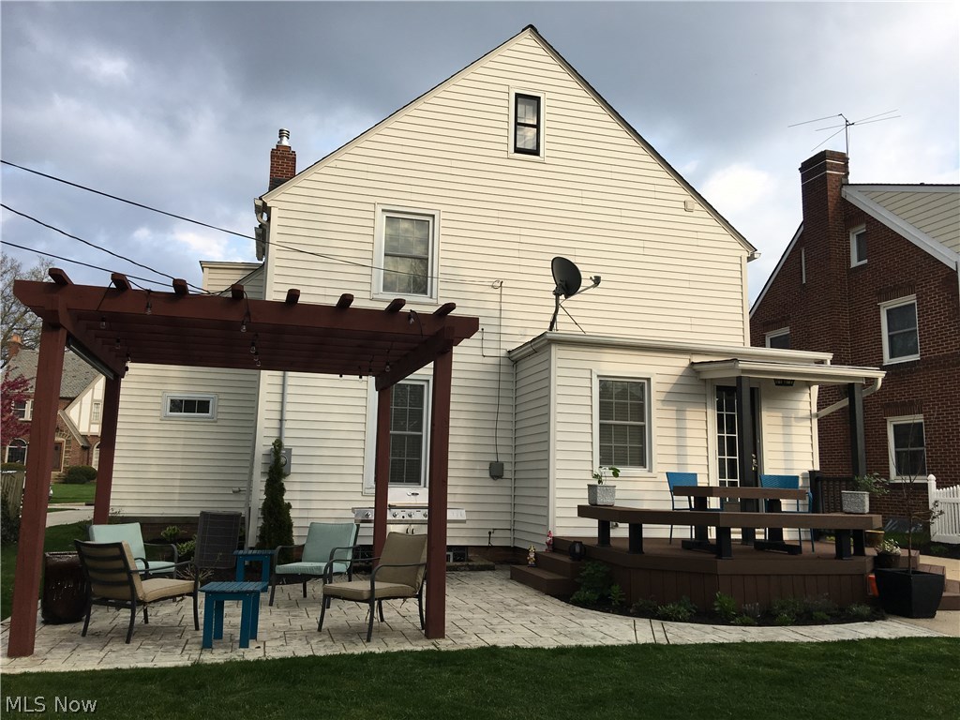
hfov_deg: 61.7
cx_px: 480
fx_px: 804
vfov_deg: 48.2
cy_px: 360
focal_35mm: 29
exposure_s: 1/496
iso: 25
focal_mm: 4.15
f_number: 2.2
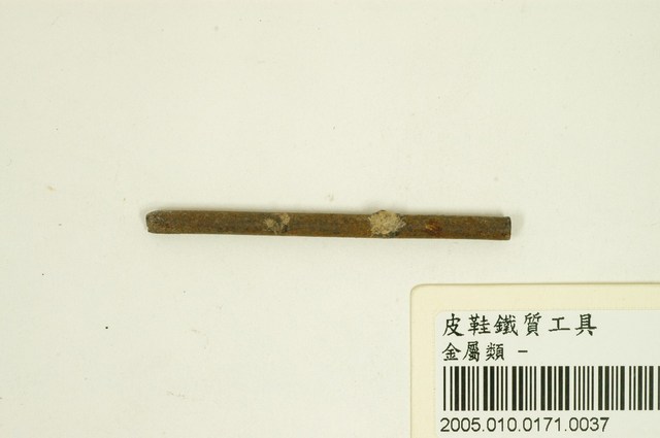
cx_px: 330
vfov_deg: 15.1
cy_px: 219
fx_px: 1648
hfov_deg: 22.6
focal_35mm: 90
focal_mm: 60
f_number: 8
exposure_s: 1/20
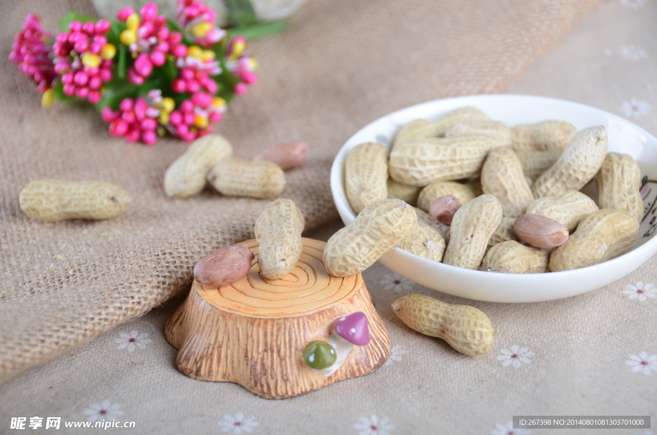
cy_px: 218
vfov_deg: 13.0
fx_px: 1912
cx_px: 328
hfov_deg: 19.5
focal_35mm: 105
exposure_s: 1/200
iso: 100
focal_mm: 70
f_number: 5
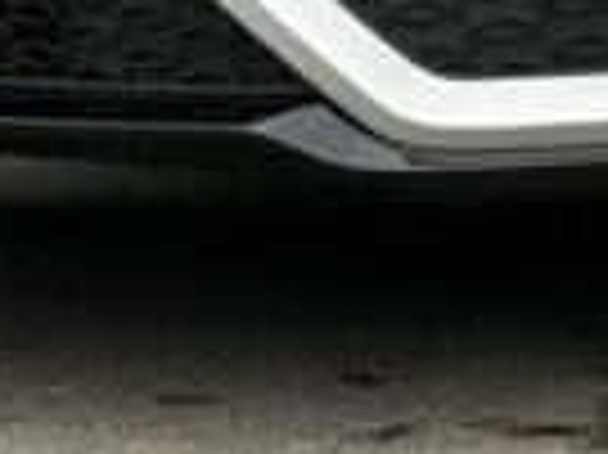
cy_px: -944
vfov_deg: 3.9
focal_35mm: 364
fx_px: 6388
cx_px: 770
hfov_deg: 5.4
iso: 80
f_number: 1.78
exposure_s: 1/499
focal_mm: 6.76
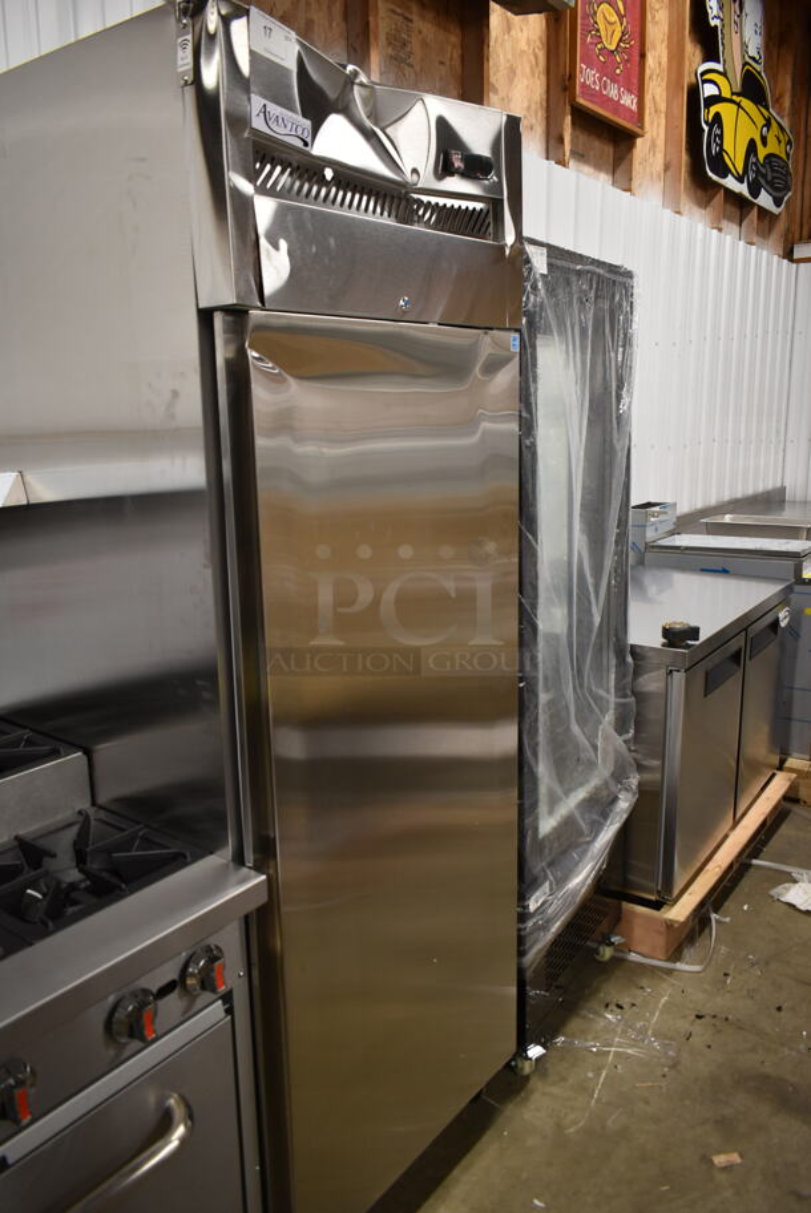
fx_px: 911
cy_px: 606
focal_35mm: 27
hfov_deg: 48.0
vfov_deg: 67.3
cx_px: 406
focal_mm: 18
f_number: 3.5
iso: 450
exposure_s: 1/30
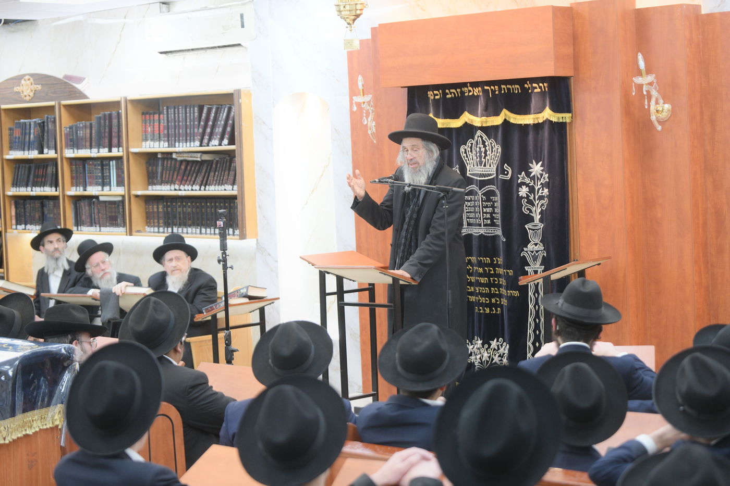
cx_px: 365
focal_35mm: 80
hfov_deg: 25.4
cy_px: 243
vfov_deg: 17.1
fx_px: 1622
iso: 1250
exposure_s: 1/200
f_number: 3.5
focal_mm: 80
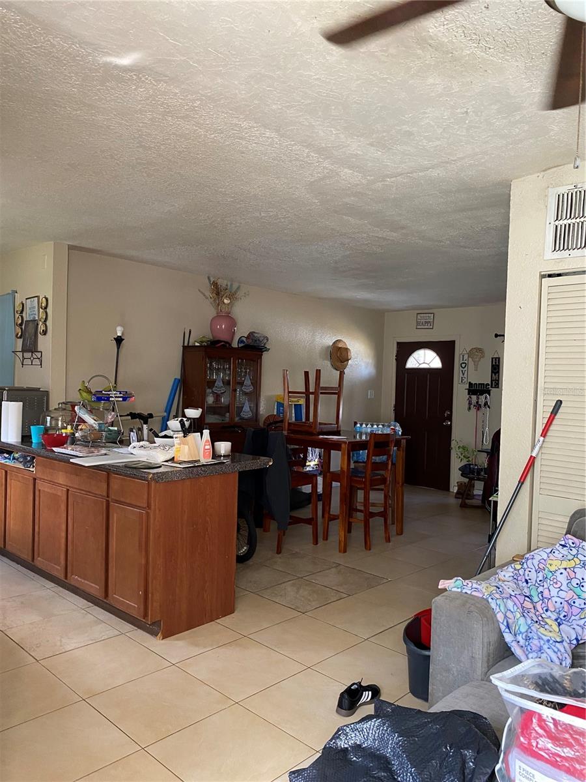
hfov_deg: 53.1
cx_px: 293
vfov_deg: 67.3
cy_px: 391
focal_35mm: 26
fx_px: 587
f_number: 1.8
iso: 160
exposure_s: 1/60
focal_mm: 4.25
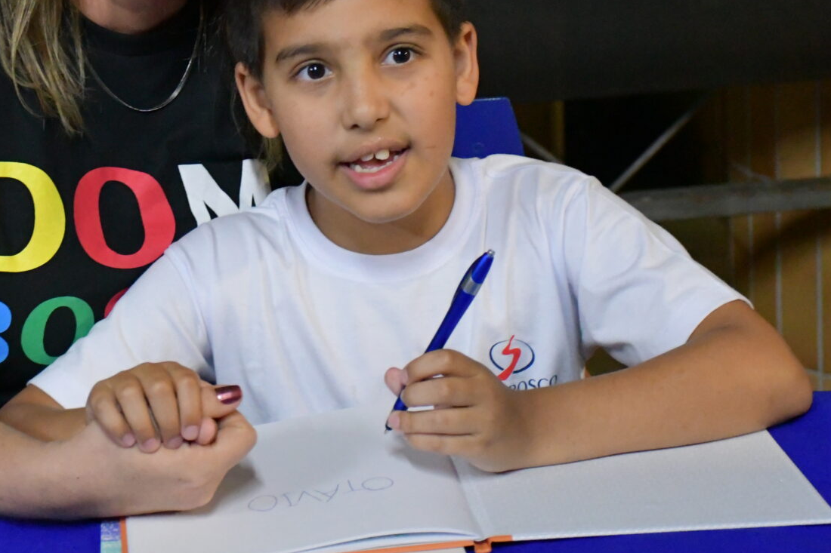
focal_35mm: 110
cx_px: 276
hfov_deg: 18.5
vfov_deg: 12.4
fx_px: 2539
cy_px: 75
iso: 9000
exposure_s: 1/60
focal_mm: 42
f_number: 4.5
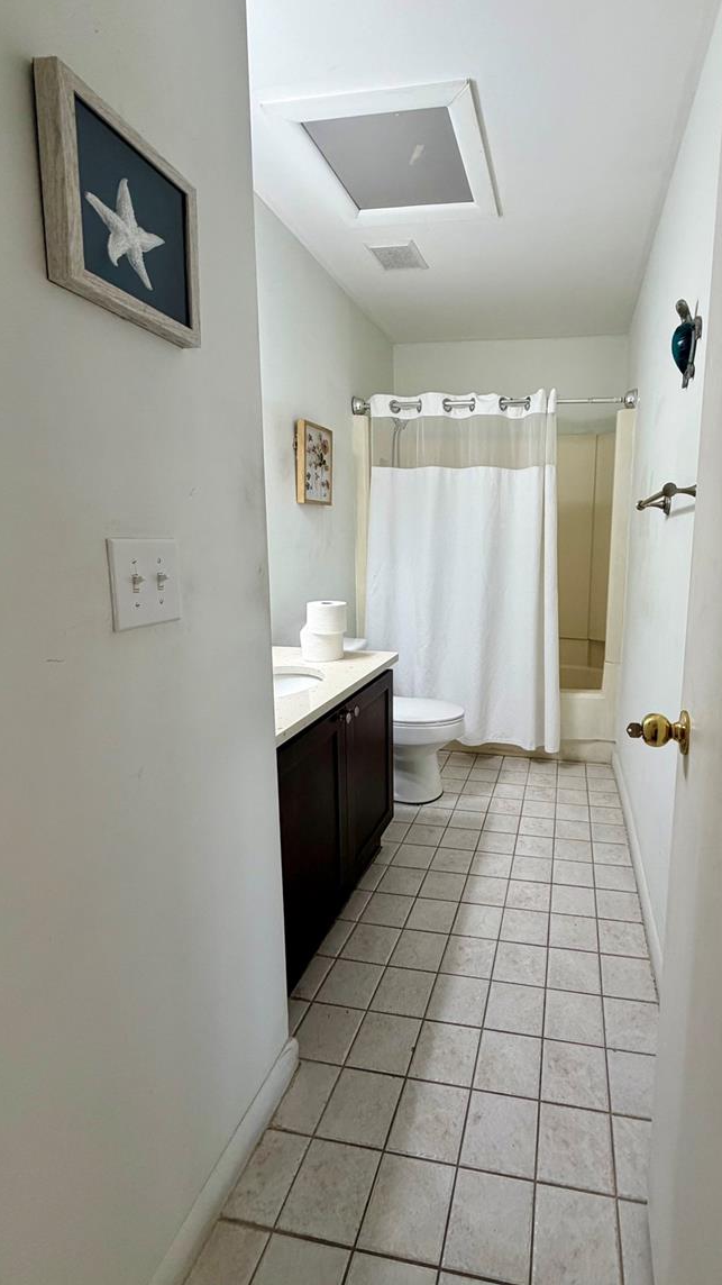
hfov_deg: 65.3
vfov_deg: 99.3
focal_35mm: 16
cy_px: 620
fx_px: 545
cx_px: 482
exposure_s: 1/120
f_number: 2.2
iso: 200
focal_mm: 2.22
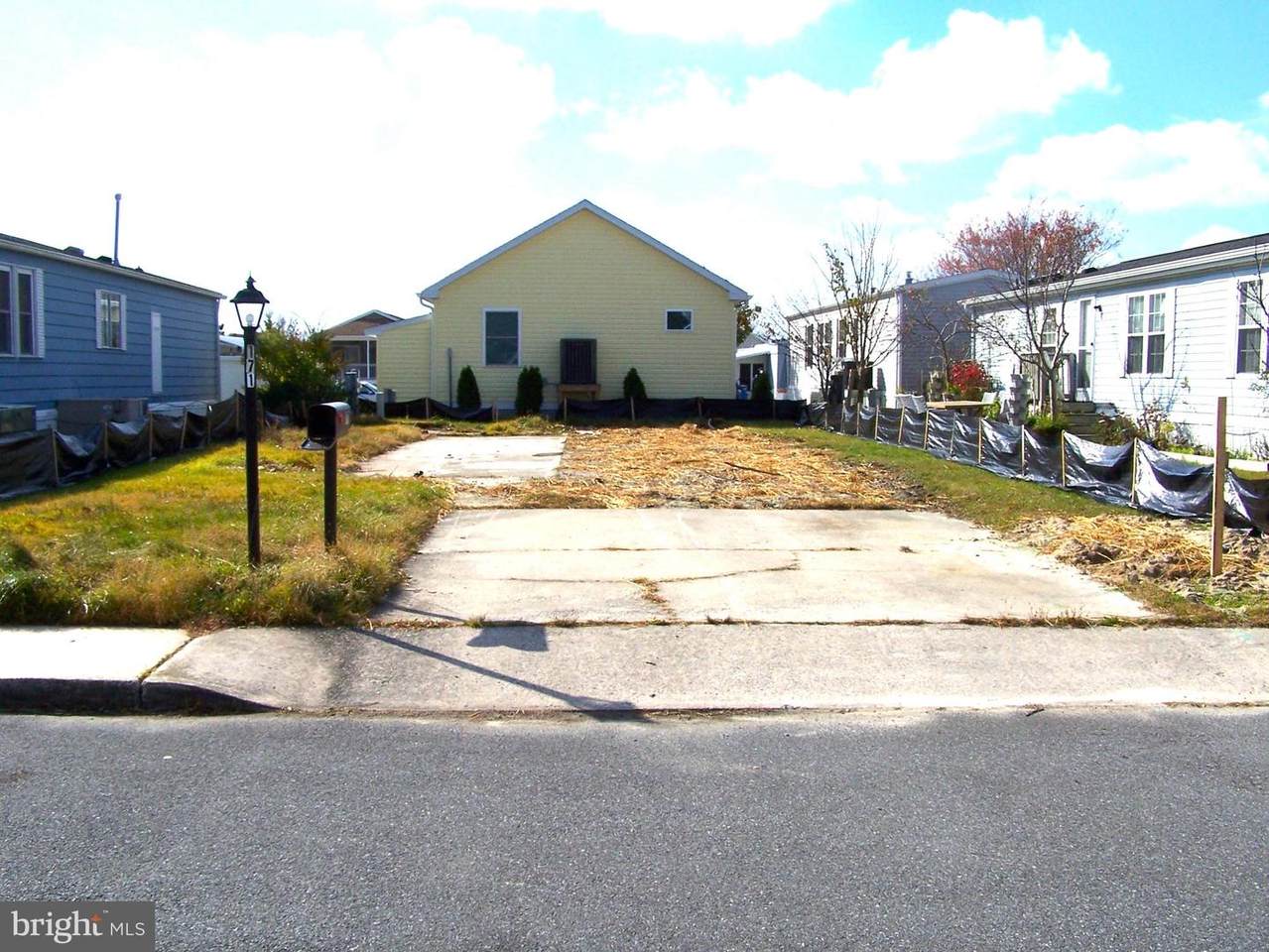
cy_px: 476
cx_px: 634
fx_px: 1393
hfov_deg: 49.0
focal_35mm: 38
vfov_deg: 37.7
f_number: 5.6
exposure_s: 1/750
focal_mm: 6.3
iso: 80
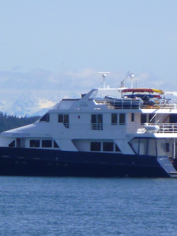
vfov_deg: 4.3
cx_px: 78
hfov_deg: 3.2
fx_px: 3135
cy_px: 118
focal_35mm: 460
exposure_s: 1/320
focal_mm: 22.8
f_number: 5.9
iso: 80
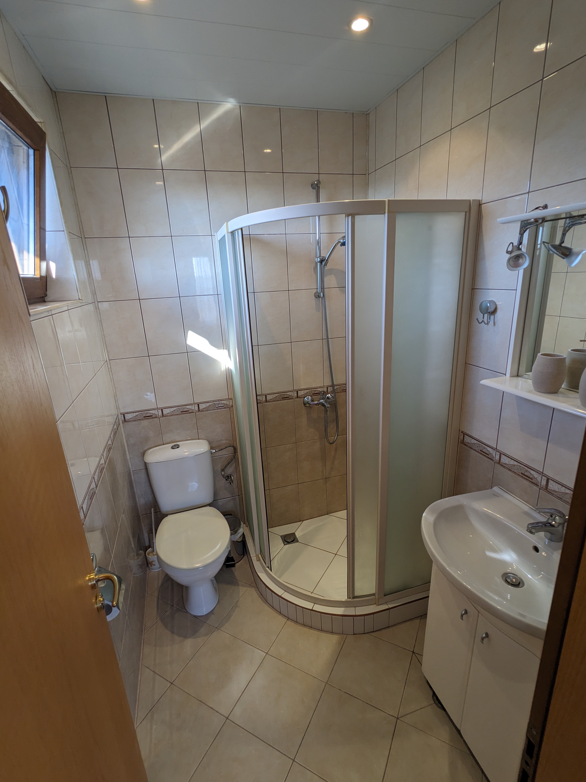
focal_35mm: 16
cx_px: 293
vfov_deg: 94.5
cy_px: 391
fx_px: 361
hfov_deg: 78.1
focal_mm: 2.22
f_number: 2.2
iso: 42
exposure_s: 1/50
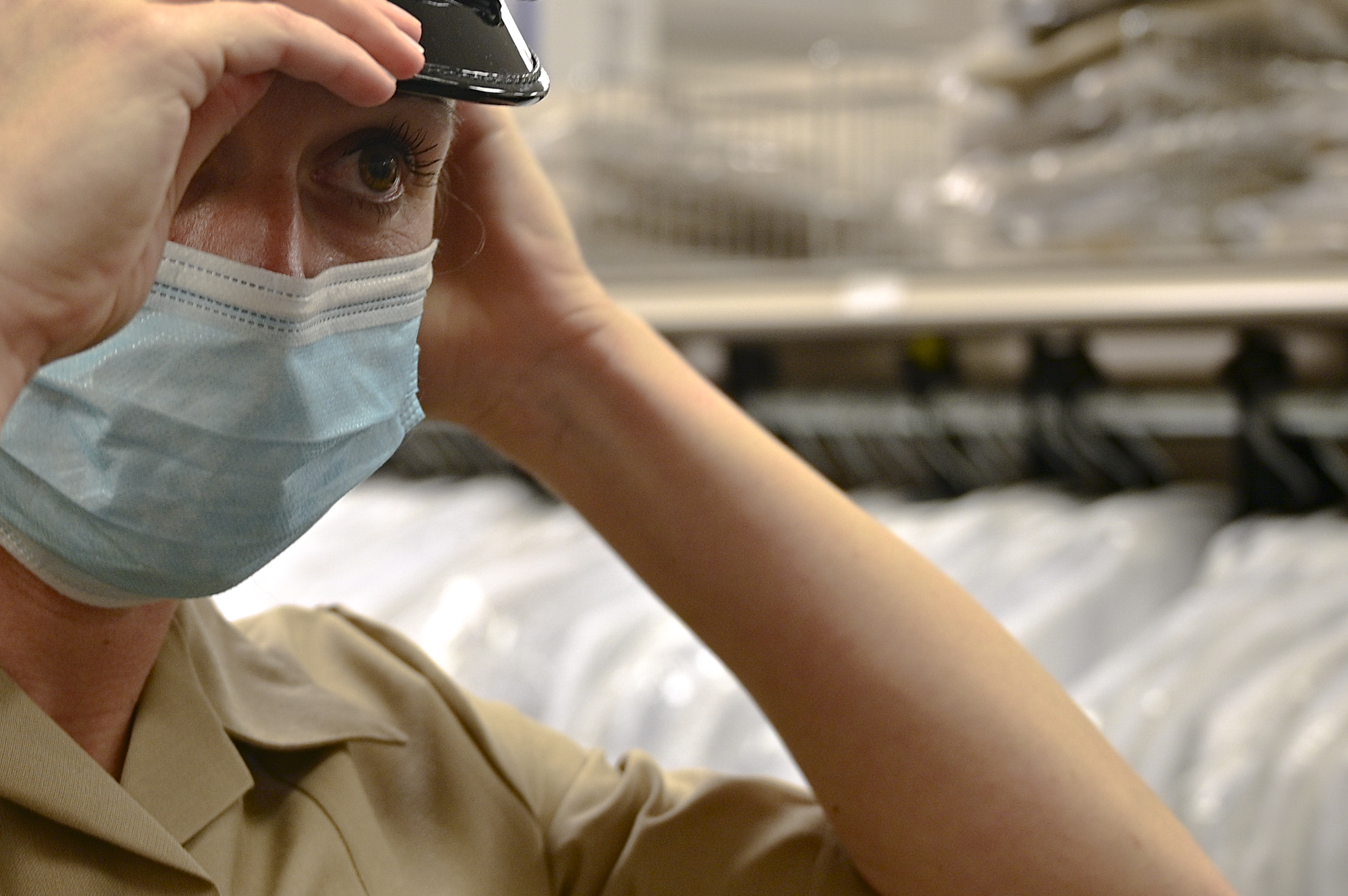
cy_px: 369
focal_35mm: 97
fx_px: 3629
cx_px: 329
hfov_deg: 20.9
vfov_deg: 14.1
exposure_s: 1/50
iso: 400
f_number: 4
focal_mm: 44
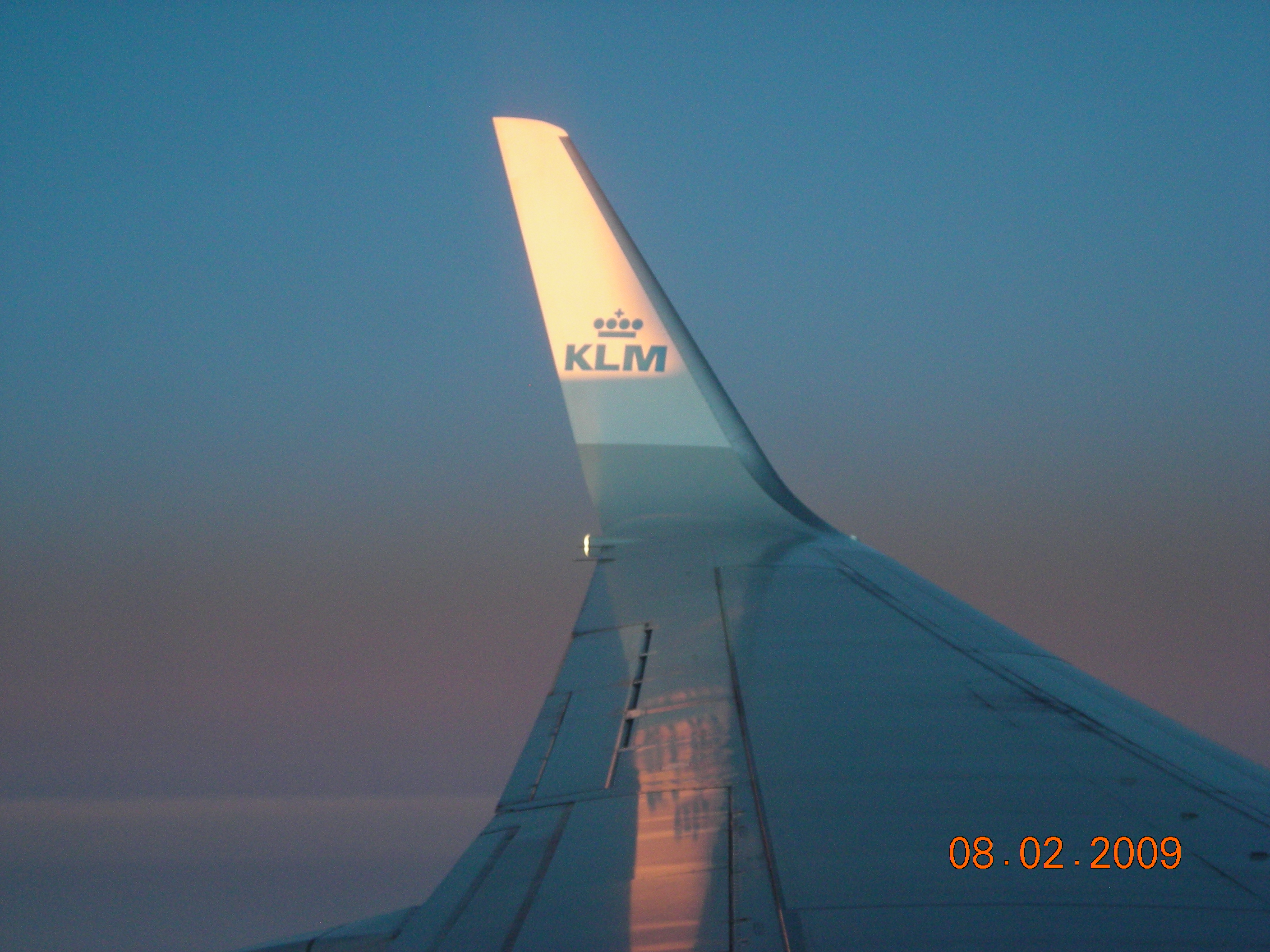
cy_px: 476
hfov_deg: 25.3
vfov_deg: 19.1
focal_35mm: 77
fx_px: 2825
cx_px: 635
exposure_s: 1/35.4
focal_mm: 12.7
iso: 200
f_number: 4.2
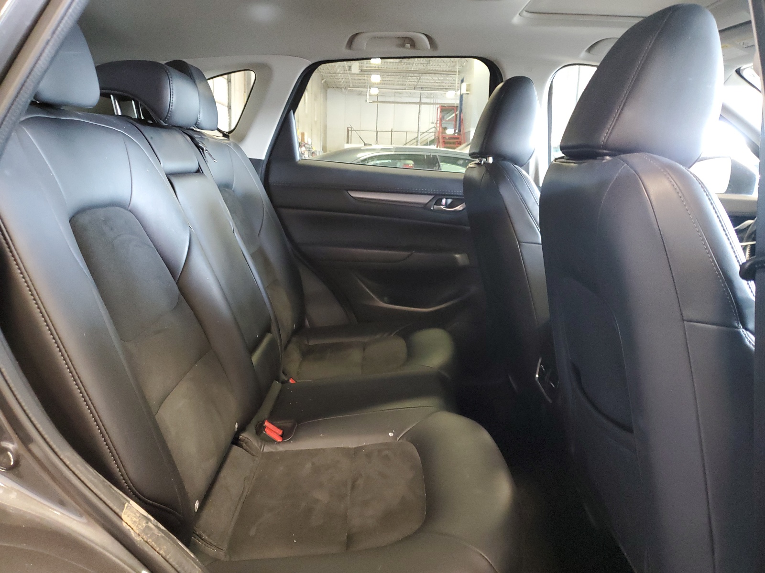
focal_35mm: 26
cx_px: 382
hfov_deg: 67.3
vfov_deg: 53.1
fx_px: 575
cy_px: 286
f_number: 1.5
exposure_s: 1/15
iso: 347
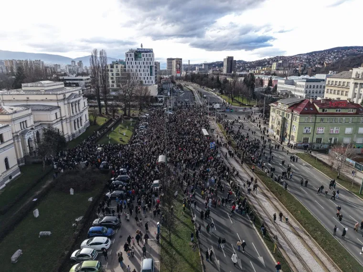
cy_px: 136
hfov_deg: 71.6
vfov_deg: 56.8
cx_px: 182
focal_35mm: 24
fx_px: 252
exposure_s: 1/500
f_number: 1.8
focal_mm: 8.67
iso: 100
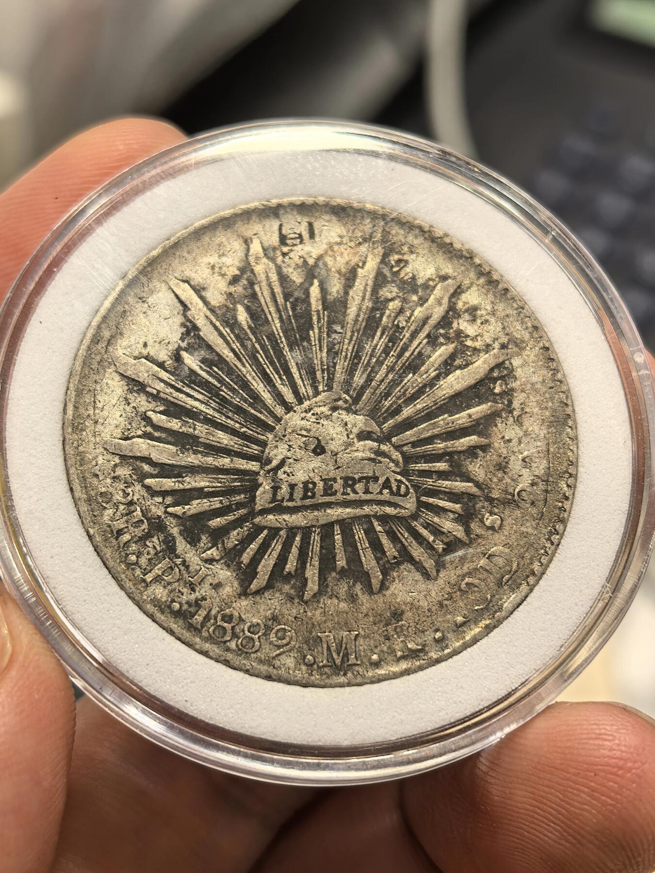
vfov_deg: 35.5
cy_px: 436
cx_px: 328
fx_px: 1362
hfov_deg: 27.0
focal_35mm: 54
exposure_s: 1/50
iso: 160
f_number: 2
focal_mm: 6.98
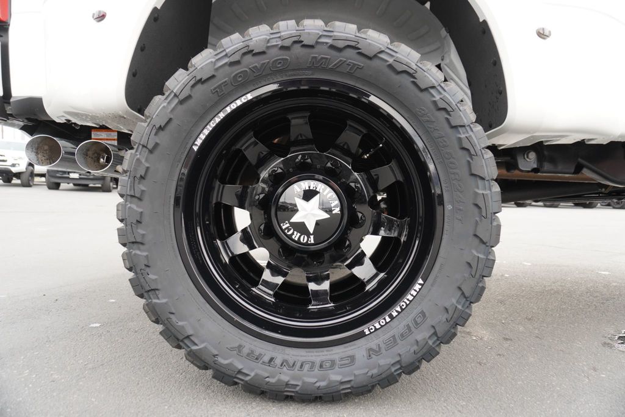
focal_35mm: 24
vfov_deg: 53.2
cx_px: 312
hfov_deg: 73.7
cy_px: 208
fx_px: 417
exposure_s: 1/60
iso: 320
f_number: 4
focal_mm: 16
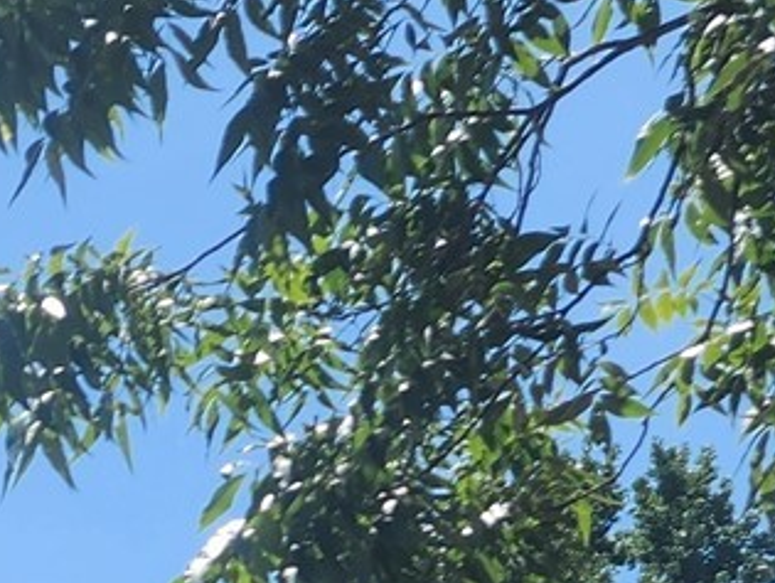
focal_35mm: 140
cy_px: 1203
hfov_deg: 12.8
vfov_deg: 9.8
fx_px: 3138
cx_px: -603
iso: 12
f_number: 1.8
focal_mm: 6.4
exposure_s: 1/1019
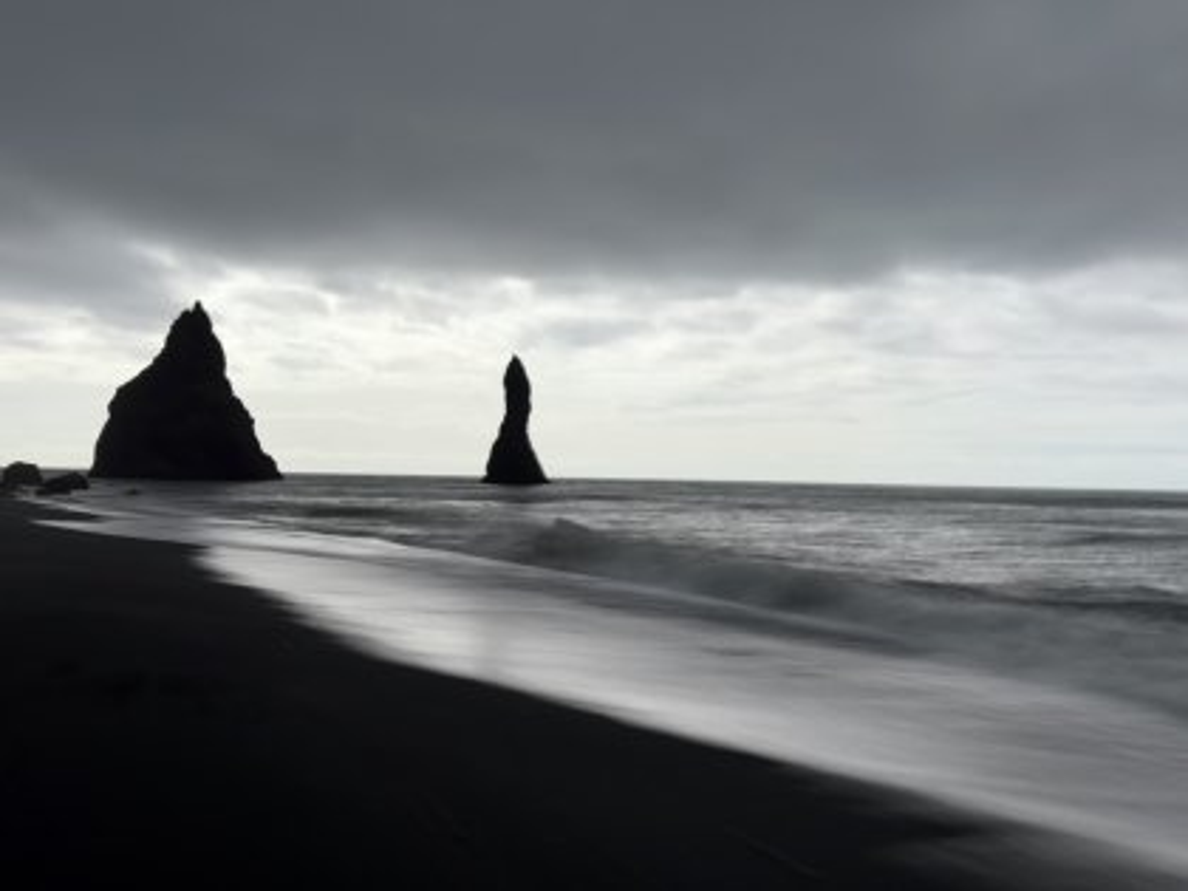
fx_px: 892
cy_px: 446
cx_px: 594
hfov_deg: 67.3
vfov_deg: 53.1
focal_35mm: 26
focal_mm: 5.96
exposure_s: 1/7813
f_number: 1.6
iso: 50
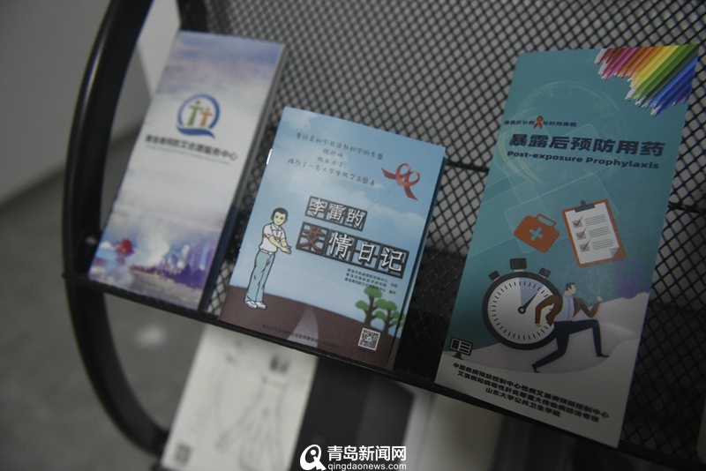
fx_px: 510
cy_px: 236
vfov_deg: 49.6
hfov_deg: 69.4
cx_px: 353
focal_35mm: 26
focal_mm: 26
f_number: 2.8
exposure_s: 1/1000
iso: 6400
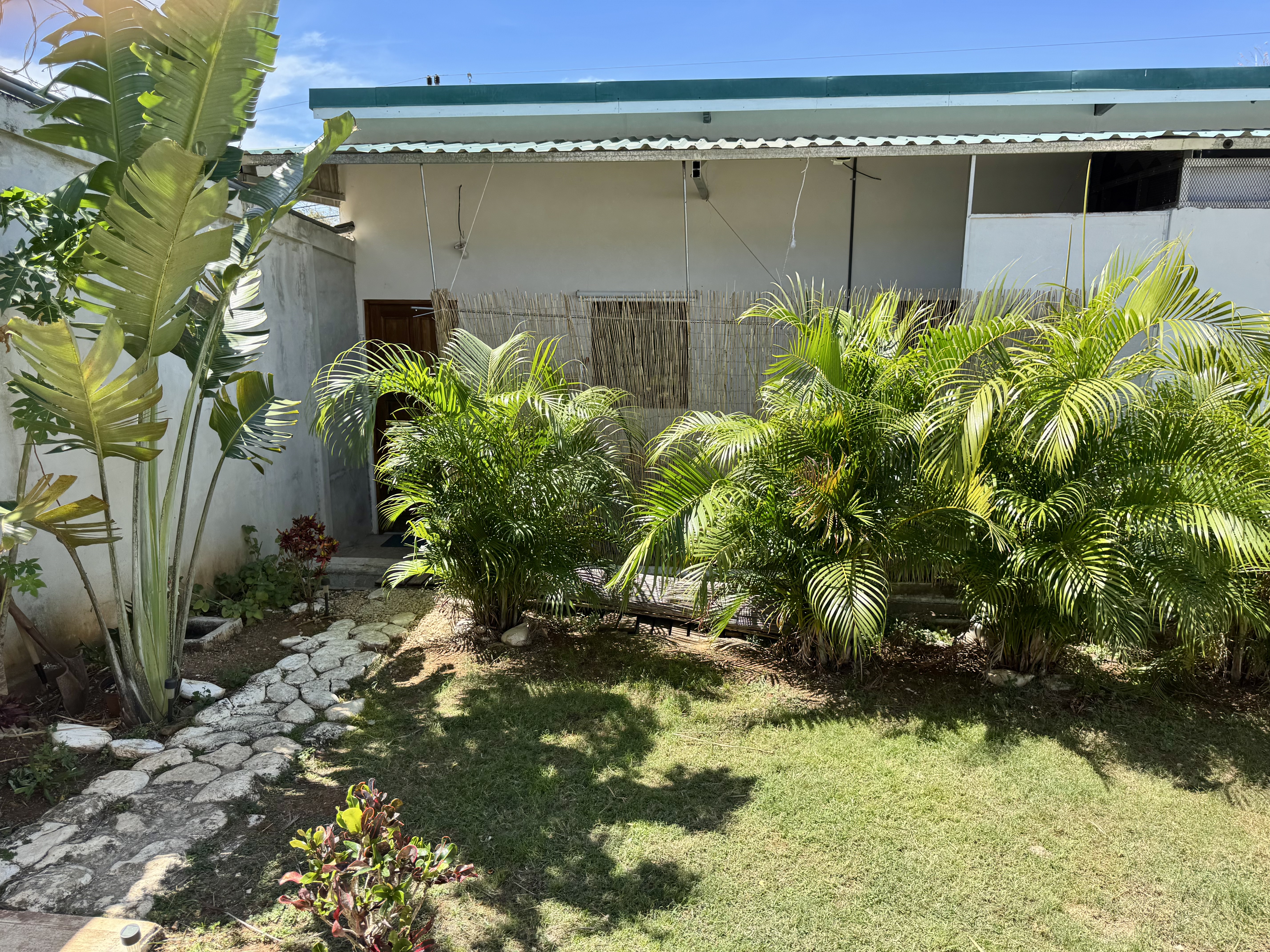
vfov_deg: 56.8
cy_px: 476
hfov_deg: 71.6
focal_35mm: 24
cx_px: 635
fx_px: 881
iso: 80
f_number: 1.78
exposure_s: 1/1215
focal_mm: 6.76
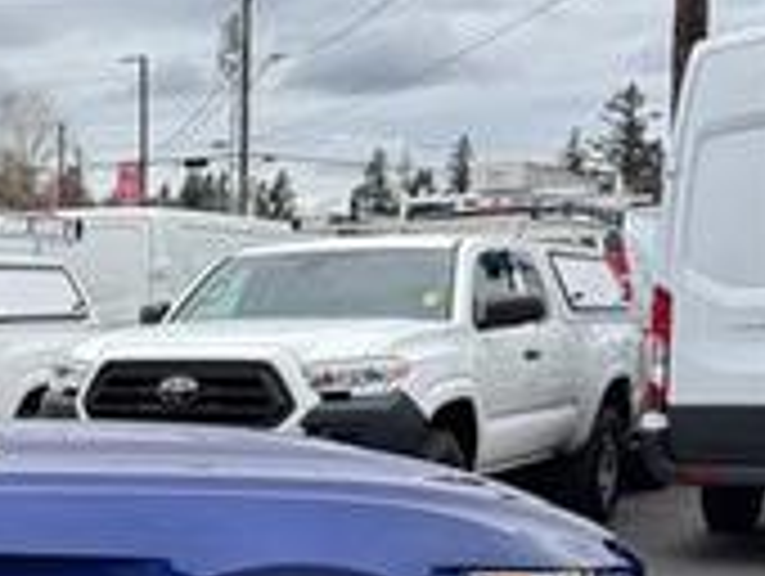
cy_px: 544
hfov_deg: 22.8
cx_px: -351
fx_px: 1571
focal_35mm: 71
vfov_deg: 20.3
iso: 80
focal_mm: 6.76
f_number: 1.78
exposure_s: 1/1689
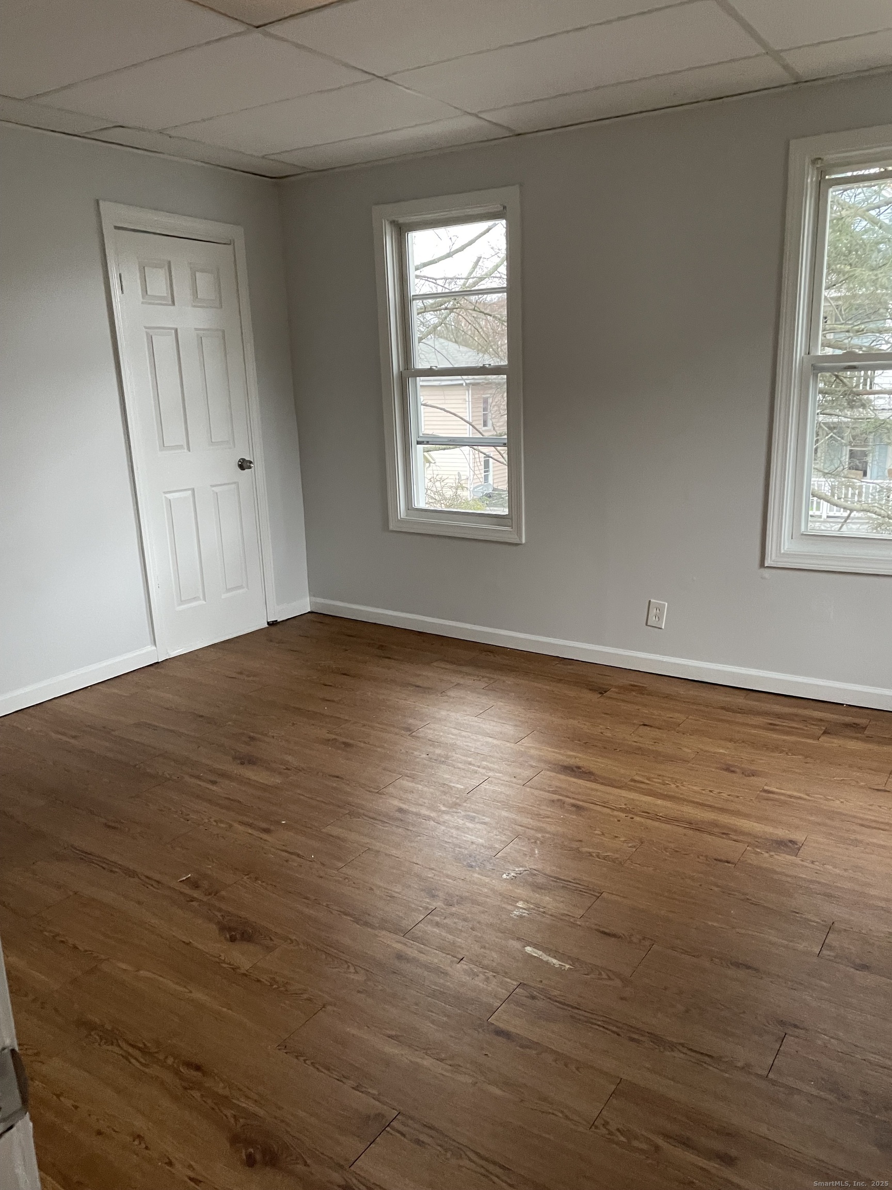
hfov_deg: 53.1
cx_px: 446
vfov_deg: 67.3
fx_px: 893
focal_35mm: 26
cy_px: 595
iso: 320
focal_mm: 4.2
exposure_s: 1/60
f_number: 1.6
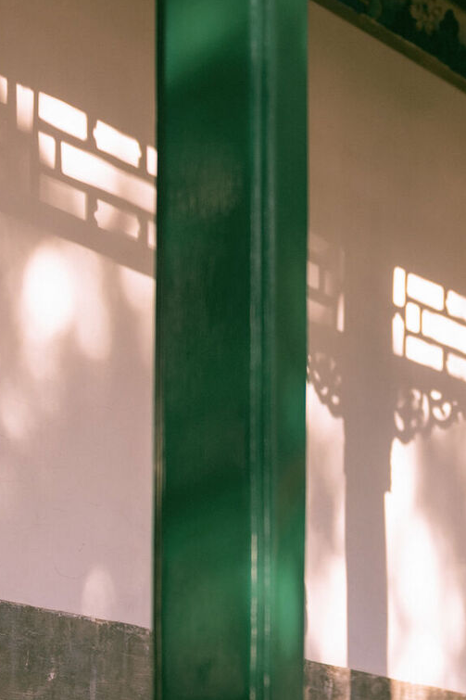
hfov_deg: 9.4
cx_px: 376
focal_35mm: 146
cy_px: 149
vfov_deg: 14.0
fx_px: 2836
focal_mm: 70
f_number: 2.8
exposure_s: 1/320
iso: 100
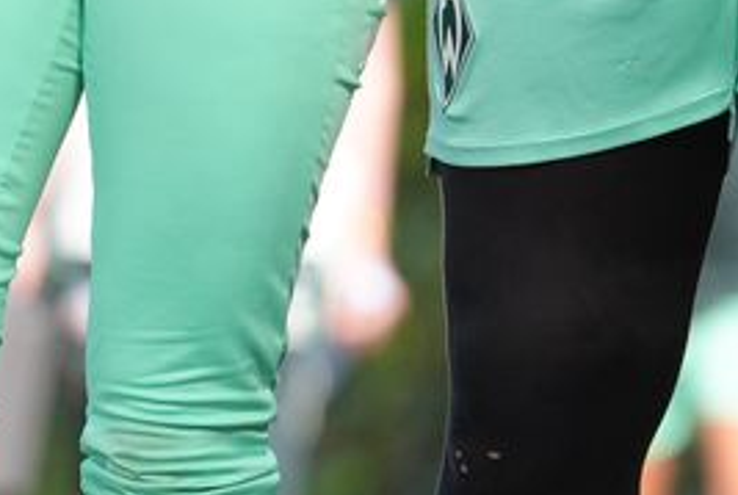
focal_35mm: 969
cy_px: -288
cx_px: 100
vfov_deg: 1.4
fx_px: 19897
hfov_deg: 2.1
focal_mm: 135
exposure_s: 1/1600
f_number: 2.8
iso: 320
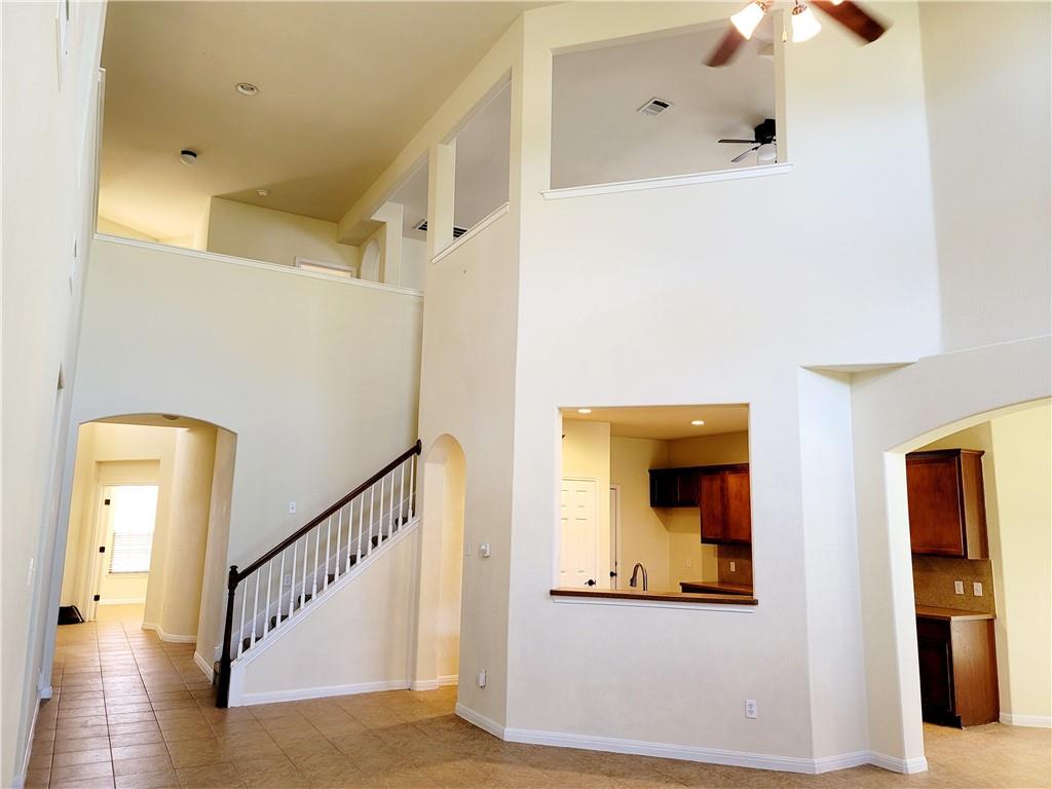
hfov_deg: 69.4
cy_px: 394
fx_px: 760
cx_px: 526
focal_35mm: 25
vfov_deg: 54.9
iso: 200
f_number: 1.8
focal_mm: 7
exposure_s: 1/60.2
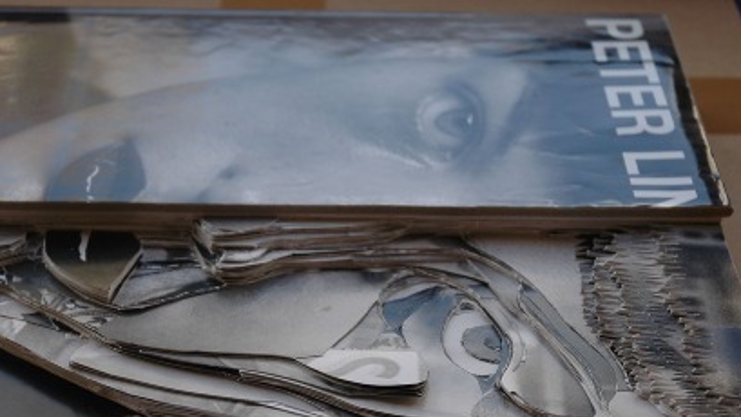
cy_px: 298
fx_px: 2122
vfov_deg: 11.2
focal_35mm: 108
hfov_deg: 19.8
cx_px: 284
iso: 200
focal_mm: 44
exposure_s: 1/250
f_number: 4.5
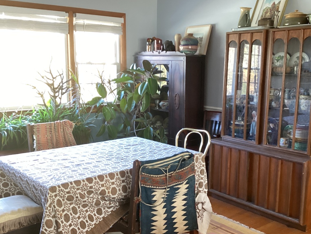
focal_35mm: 41
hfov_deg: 45.7
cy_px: 131
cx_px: 165
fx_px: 368
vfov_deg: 35.1
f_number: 2.4
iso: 500
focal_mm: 3.3
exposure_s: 1/30
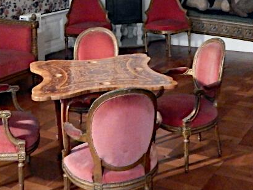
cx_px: 163
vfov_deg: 20.5
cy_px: -39
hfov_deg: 28.8
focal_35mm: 67
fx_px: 490
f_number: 3
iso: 800
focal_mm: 4
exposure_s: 1/5
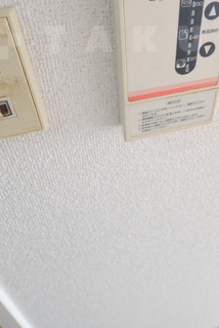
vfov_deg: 63.1
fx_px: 219
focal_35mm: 24
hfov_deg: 52.7
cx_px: 136
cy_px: 40
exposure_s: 1/60
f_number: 4.5
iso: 1600
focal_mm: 8
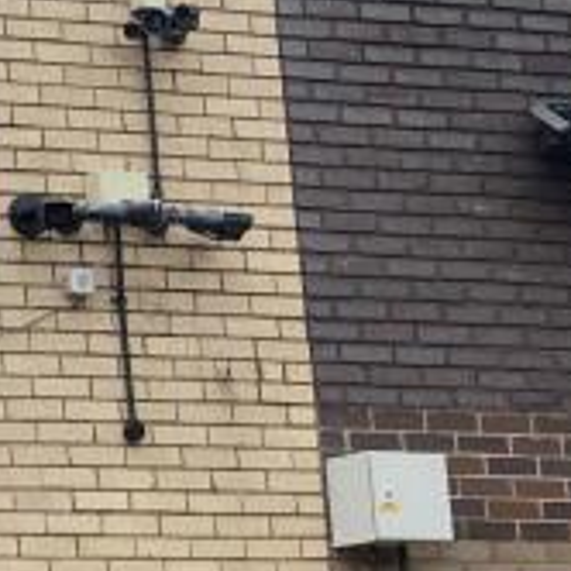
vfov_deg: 11.4
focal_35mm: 153
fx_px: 2855
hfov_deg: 9.3
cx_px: -1084
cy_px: 502
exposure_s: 1/883
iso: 20
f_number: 1.8
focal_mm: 3.99
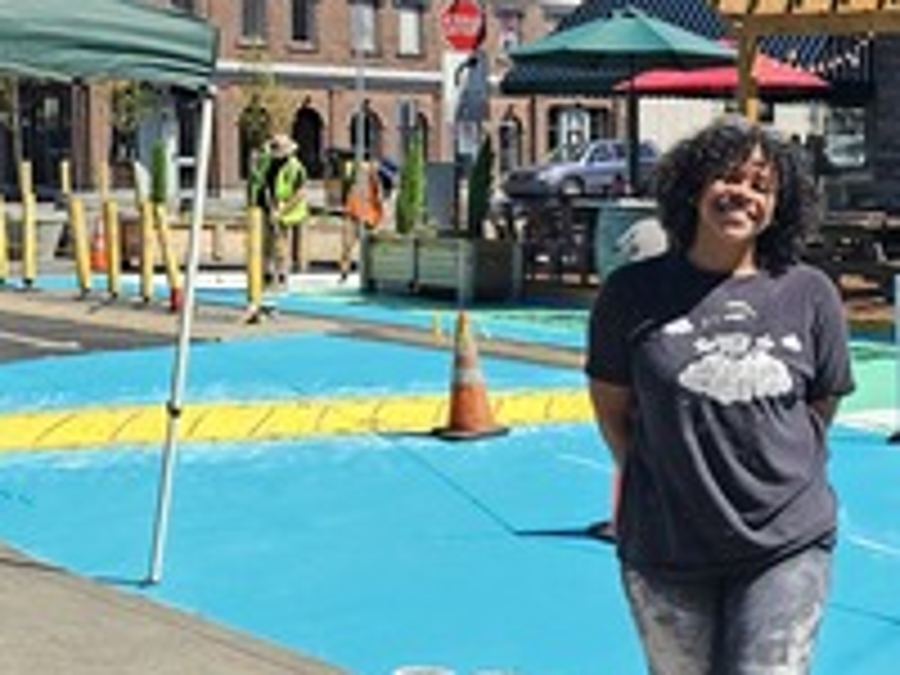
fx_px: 1768
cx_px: 932
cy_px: 331
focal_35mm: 68
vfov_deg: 21.6
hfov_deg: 26.8
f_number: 1.8
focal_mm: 5.4
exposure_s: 1/1597
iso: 32
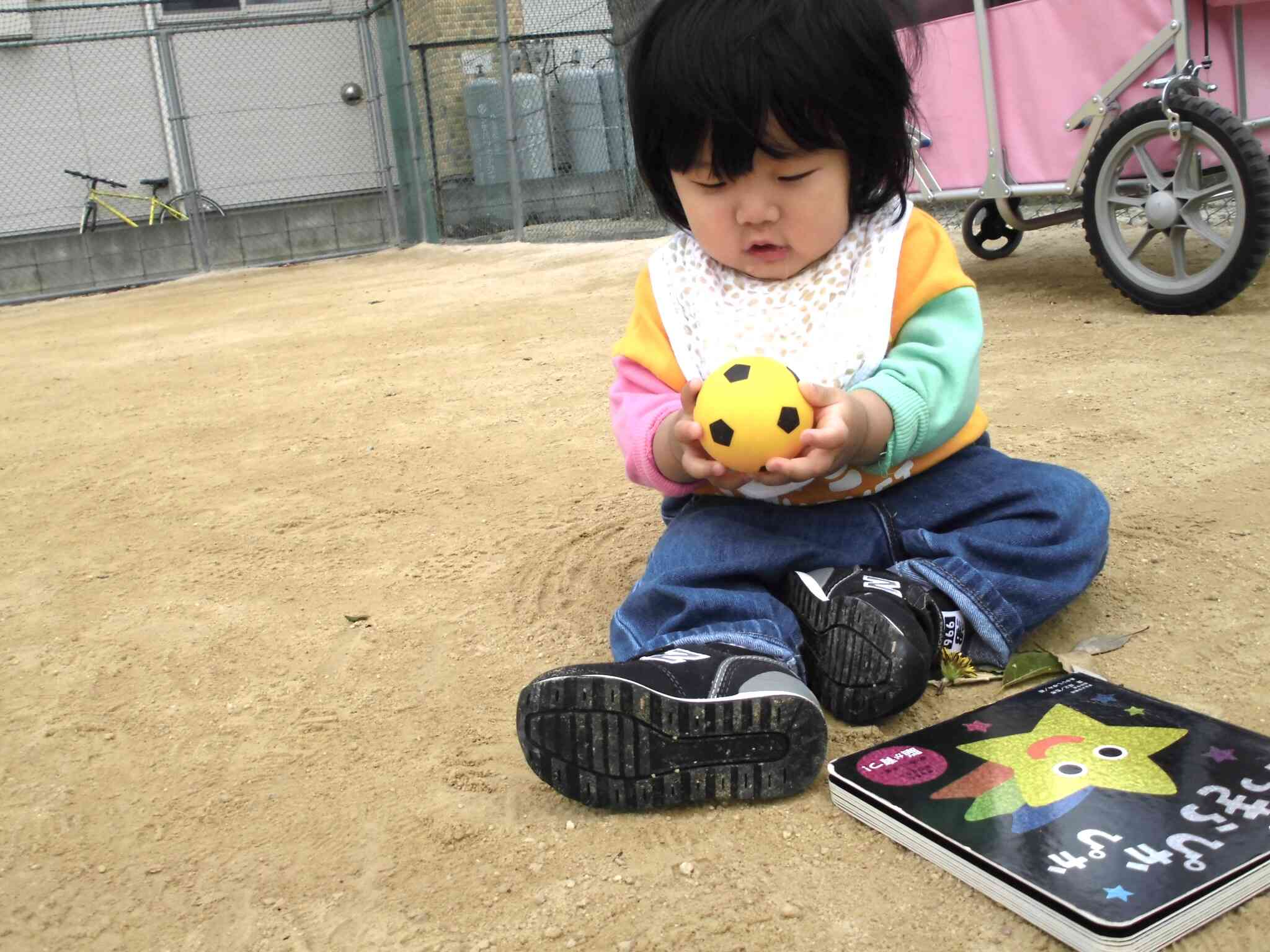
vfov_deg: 41.8
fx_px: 1247
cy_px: 476
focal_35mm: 34
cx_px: 635
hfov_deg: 54.0
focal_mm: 6.1
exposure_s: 1/320
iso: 100
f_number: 4
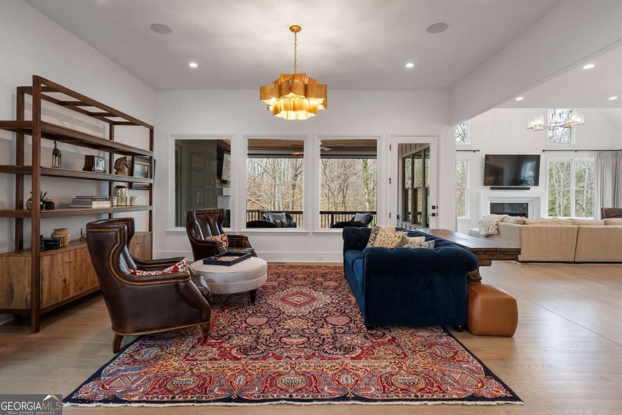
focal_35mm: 17
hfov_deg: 93.3
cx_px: 311
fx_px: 294
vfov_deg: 70.4
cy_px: 208
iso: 640
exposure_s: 1/200
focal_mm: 17
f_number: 8
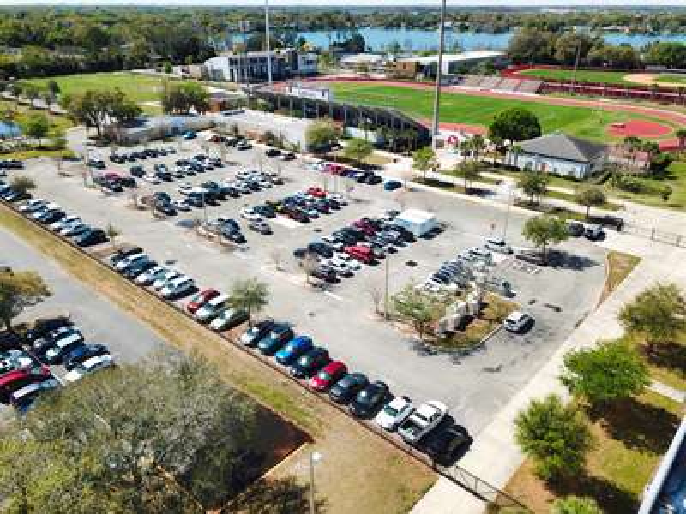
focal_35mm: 26
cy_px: 257
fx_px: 515
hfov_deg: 67.3
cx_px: 343
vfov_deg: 53.1
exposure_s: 1/128
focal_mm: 4.73
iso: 100
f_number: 2.2
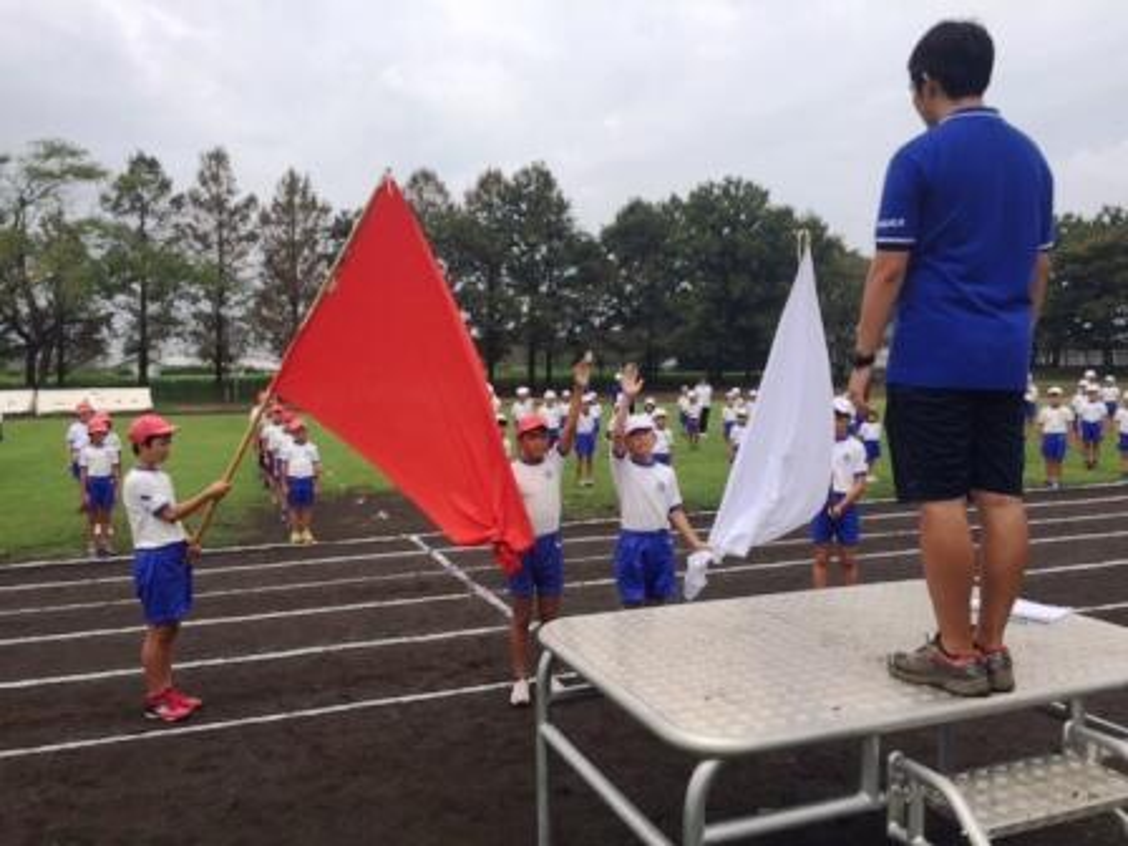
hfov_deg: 61.7
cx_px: 564
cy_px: 423
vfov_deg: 48.2
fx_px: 945
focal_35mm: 29
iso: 32
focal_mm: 4.15
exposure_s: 1/1980
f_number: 2.2
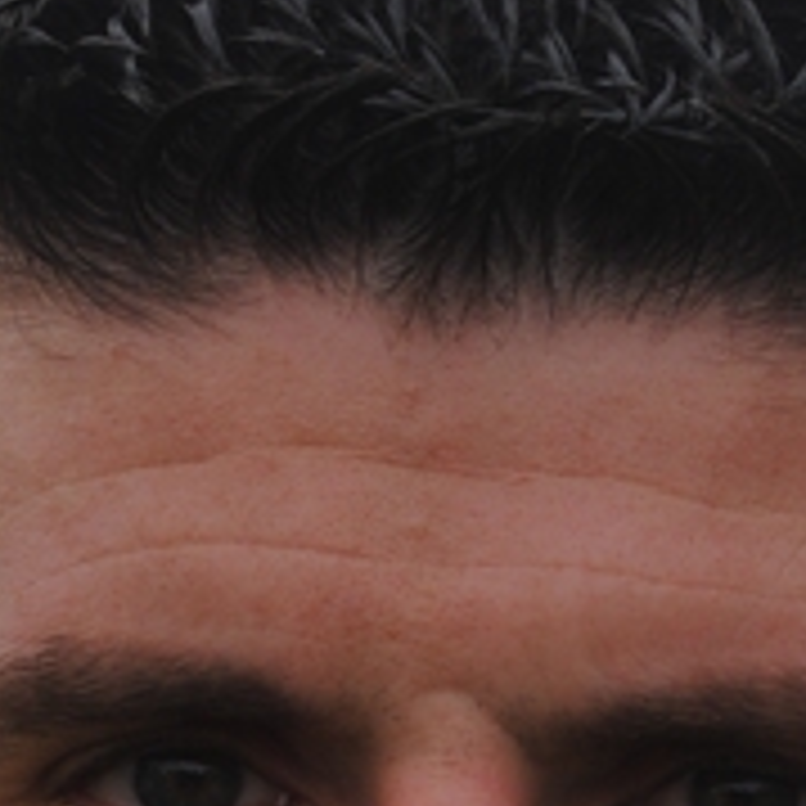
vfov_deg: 7.4
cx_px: 518
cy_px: 982
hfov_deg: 7.4
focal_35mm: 235
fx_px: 6202
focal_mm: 55
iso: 100
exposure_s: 1/125
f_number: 5.6
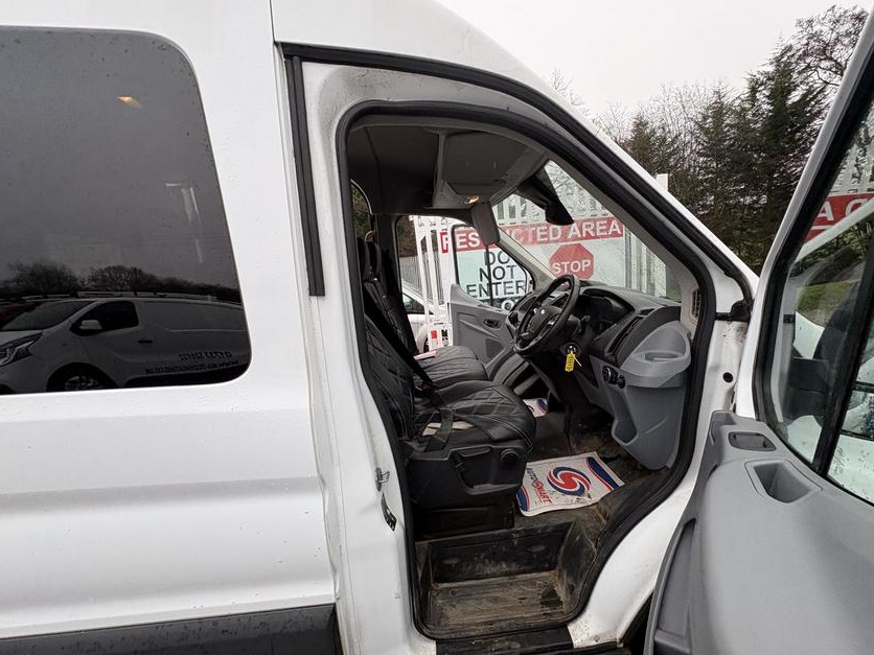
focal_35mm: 15
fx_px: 379
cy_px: 346
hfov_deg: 98.1
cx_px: 457
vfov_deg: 81.7
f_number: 2.2
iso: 40
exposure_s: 1/104
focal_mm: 2.22
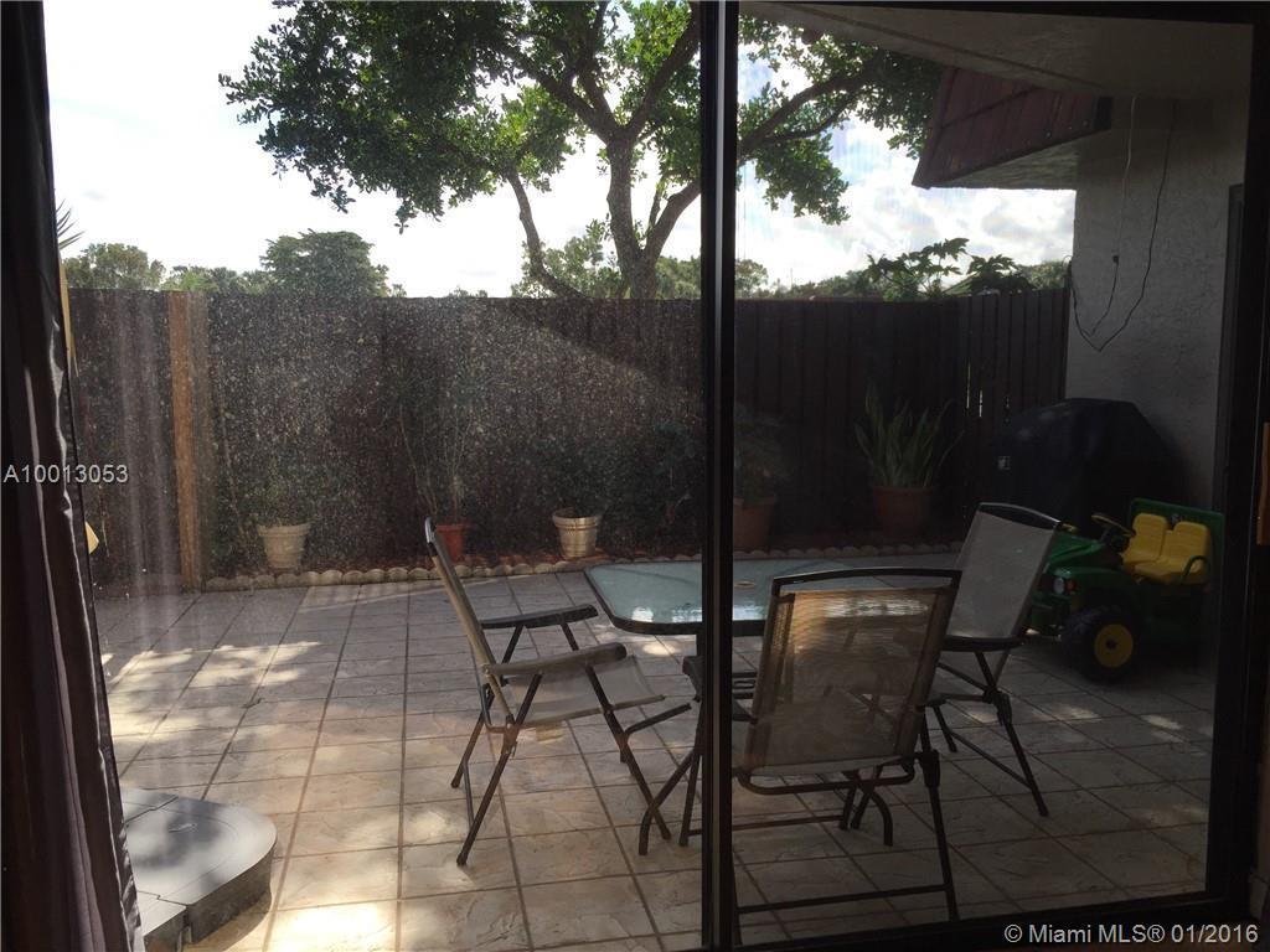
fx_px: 1064
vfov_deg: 48.2
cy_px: 476
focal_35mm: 29
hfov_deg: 61.7
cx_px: 635
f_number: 2.2
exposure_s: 1/694
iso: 32
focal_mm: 4.15
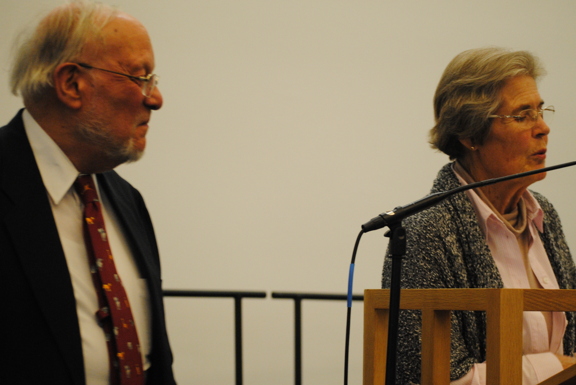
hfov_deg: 21.5
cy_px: 207
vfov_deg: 14.5
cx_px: 306
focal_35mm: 95
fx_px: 1515
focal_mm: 55
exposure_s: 1/30
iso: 800
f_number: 4
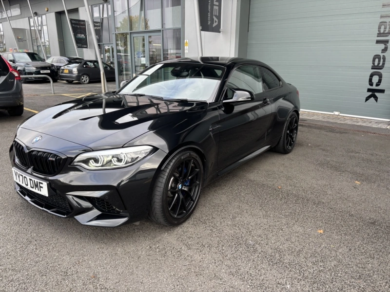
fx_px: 293
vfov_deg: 53.1
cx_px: 195
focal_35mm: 26
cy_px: 146
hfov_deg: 67.3
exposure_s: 1/121
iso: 32
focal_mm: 5.96
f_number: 1.6
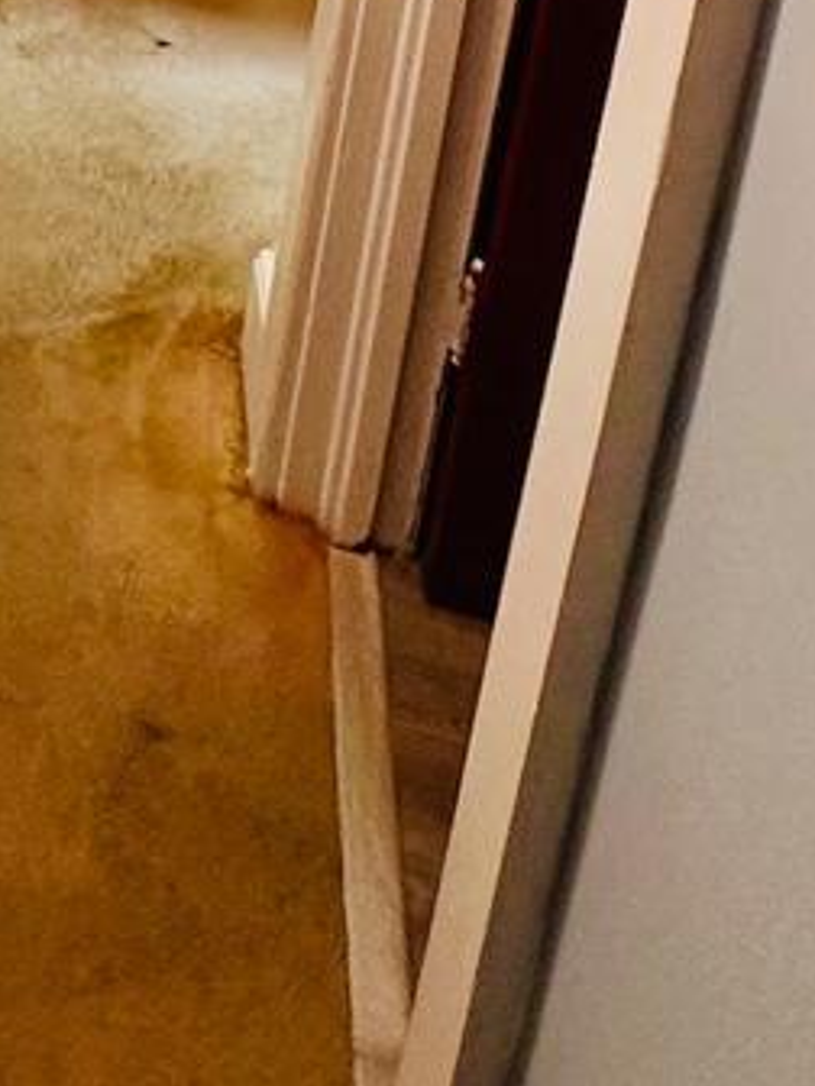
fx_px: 2009
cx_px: -475
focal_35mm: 64
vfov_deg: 23.2
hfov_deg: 19.4
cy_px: -617
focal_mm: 2.22
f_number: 2.2
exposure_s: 1/60
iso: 250
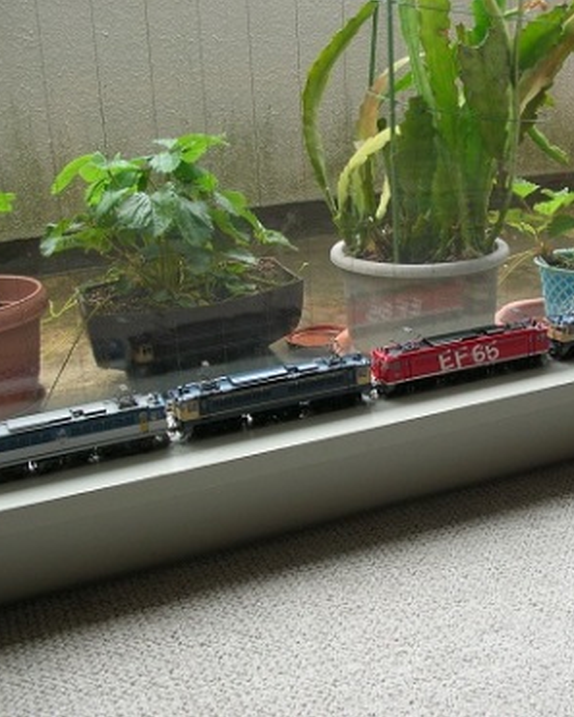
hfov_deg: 32.4
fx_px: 976
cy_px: 359
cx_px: 394
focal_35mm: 46
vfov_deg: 40.3
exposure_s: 1/64.8
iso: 50
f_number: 2.8
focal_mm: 5.8
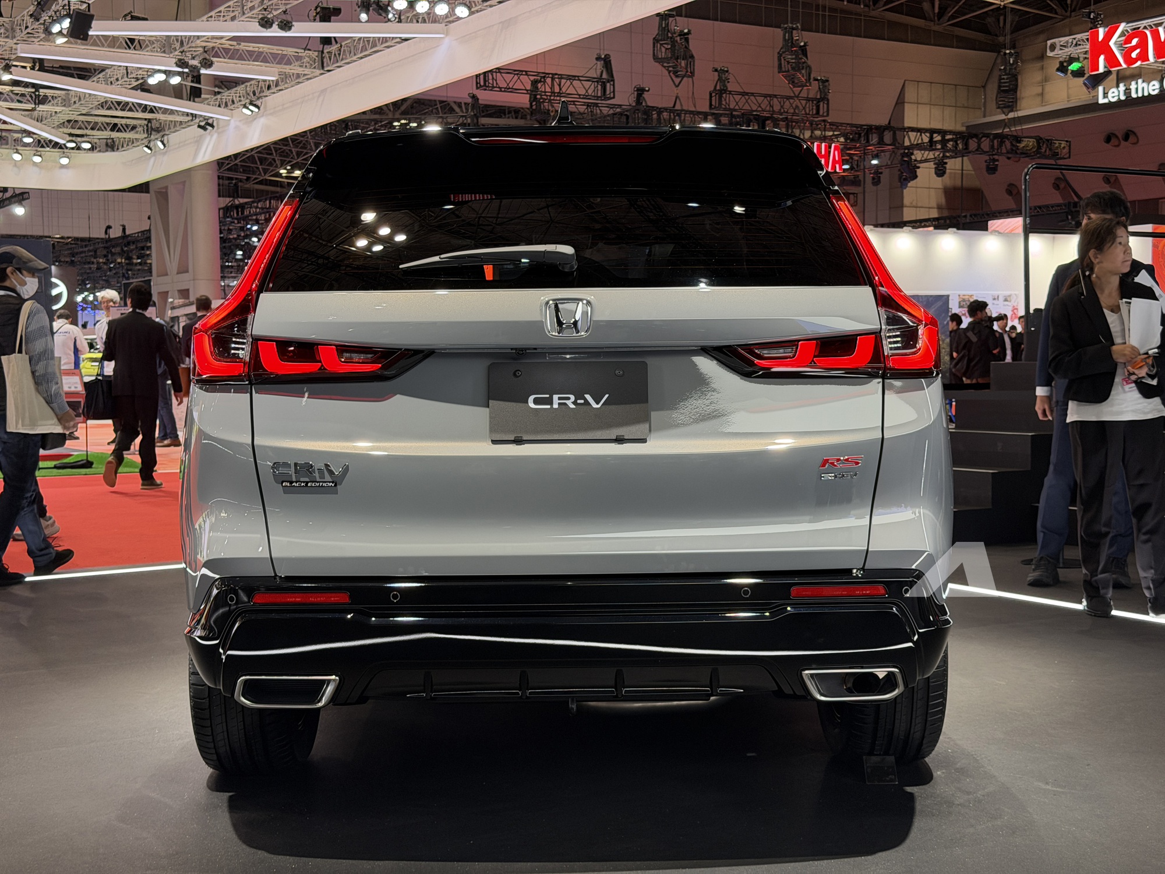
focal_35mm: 48
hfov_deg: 39.7
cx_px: 582
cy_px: 437
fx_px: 1615
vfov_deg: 30.3
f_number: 1.78
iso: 80
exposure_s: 1/50
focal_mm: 6.76
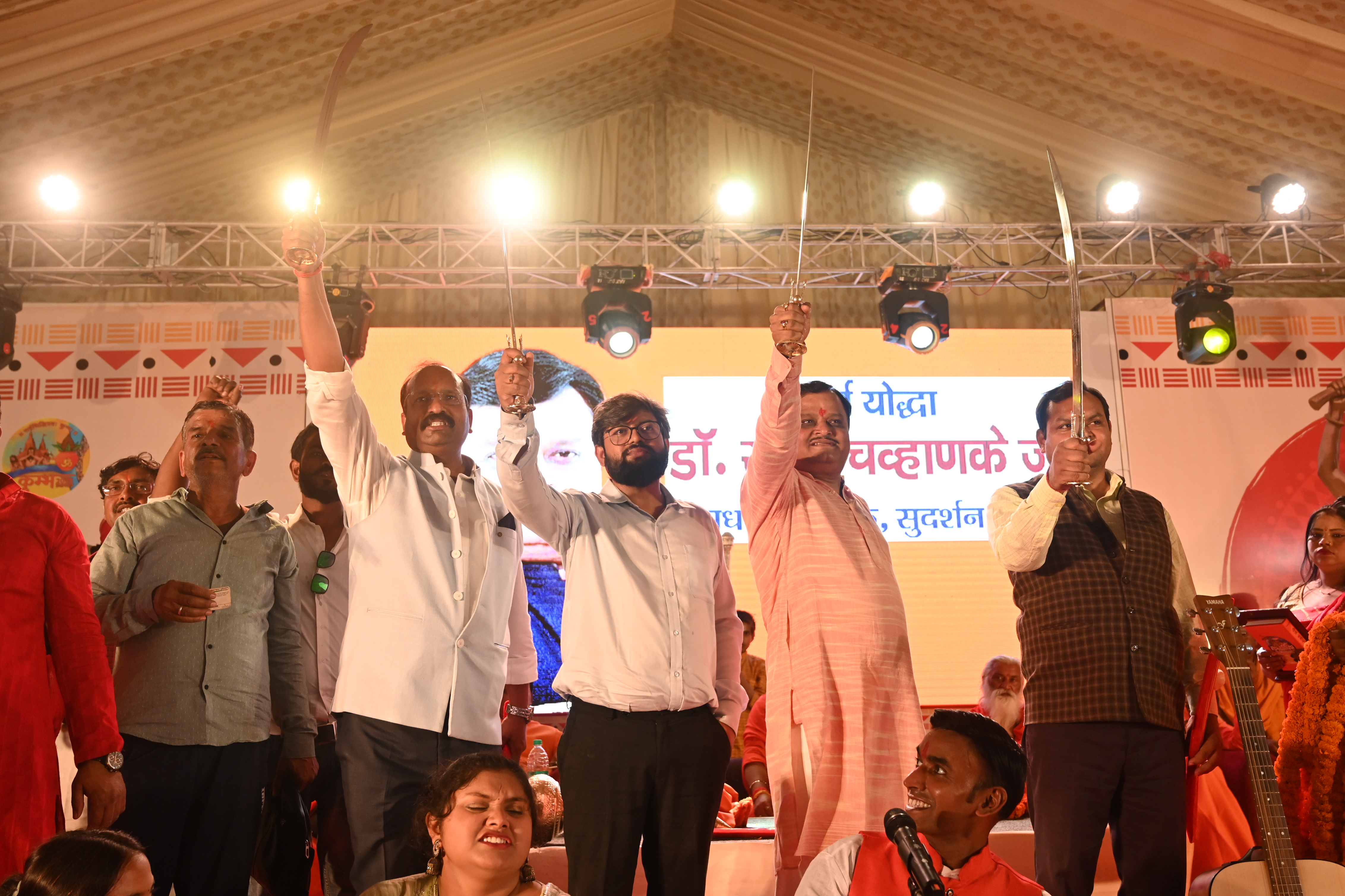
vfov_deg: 39.9
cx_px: 672
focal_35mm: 33
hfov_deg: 57.2
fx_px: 1232
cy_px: 448
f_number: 4.5
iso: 1600
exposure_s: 1/250
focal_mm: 33
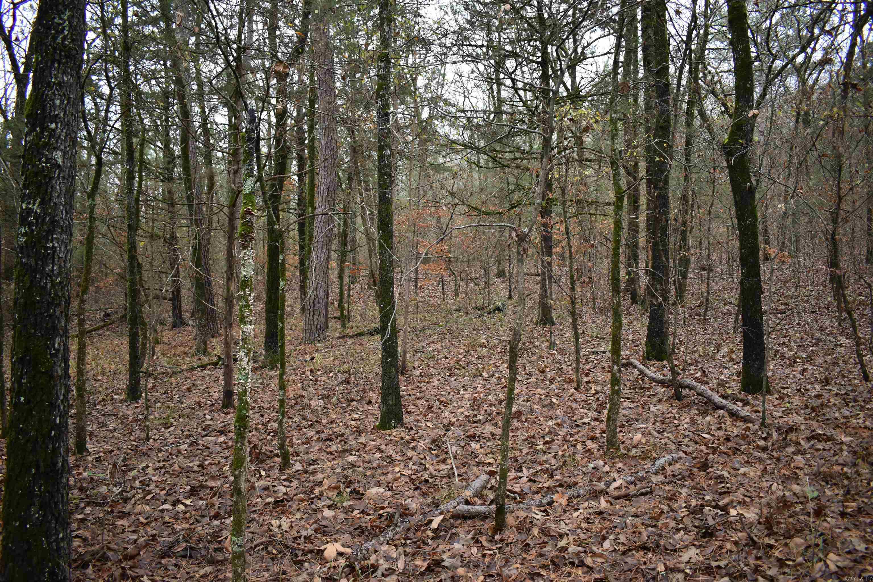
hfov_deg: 67.4
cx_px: 436
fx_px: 655
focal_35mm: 27
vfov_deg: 47.9
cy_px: 291
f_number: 4
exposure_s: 1/250
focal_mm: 18
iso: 400
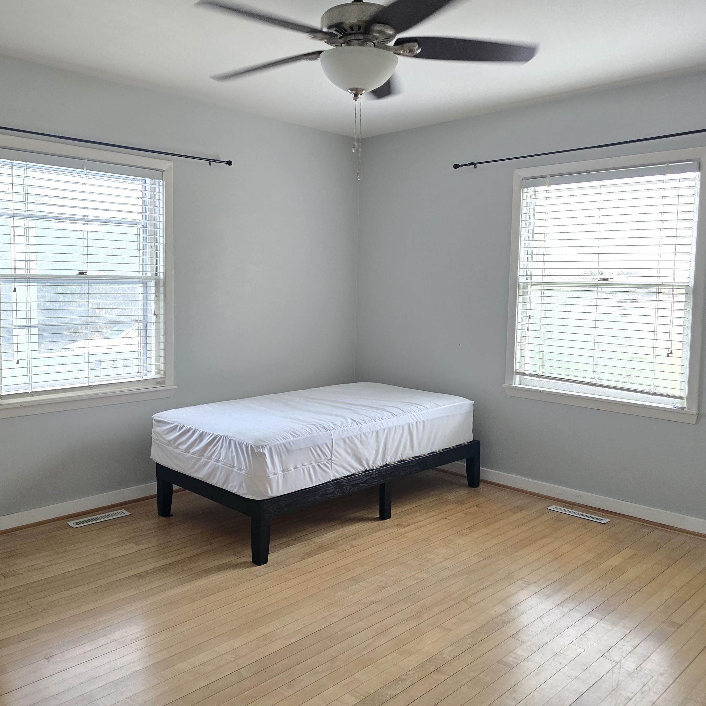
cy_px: 332
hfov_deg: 55.3
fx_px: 669
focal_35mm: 29
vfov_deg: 55.6
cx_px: 289
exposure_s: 1/60
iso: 640
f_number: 1.7
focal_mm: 6.3
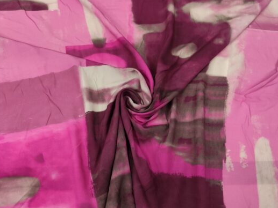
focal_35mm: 29
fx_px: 233
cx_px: 139
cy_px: 98
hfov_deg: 61.6
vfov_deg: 48.2
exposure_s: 1/160
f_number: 1.89
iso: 500
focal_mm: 5.43
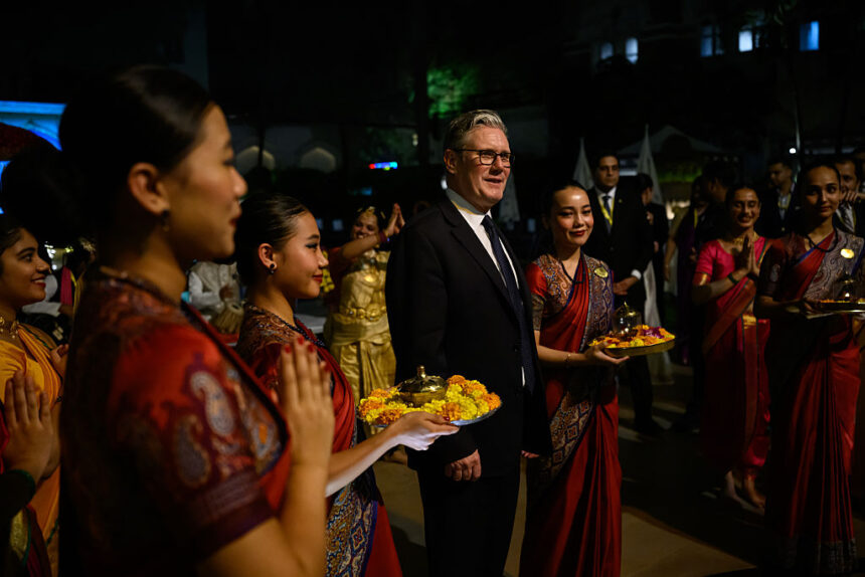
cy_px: 288
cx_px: 432
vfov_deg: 36.9
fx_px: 865
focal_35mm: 36
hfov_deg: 53.1
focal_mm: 36
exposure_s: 1/320
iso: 6400
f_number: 2.8
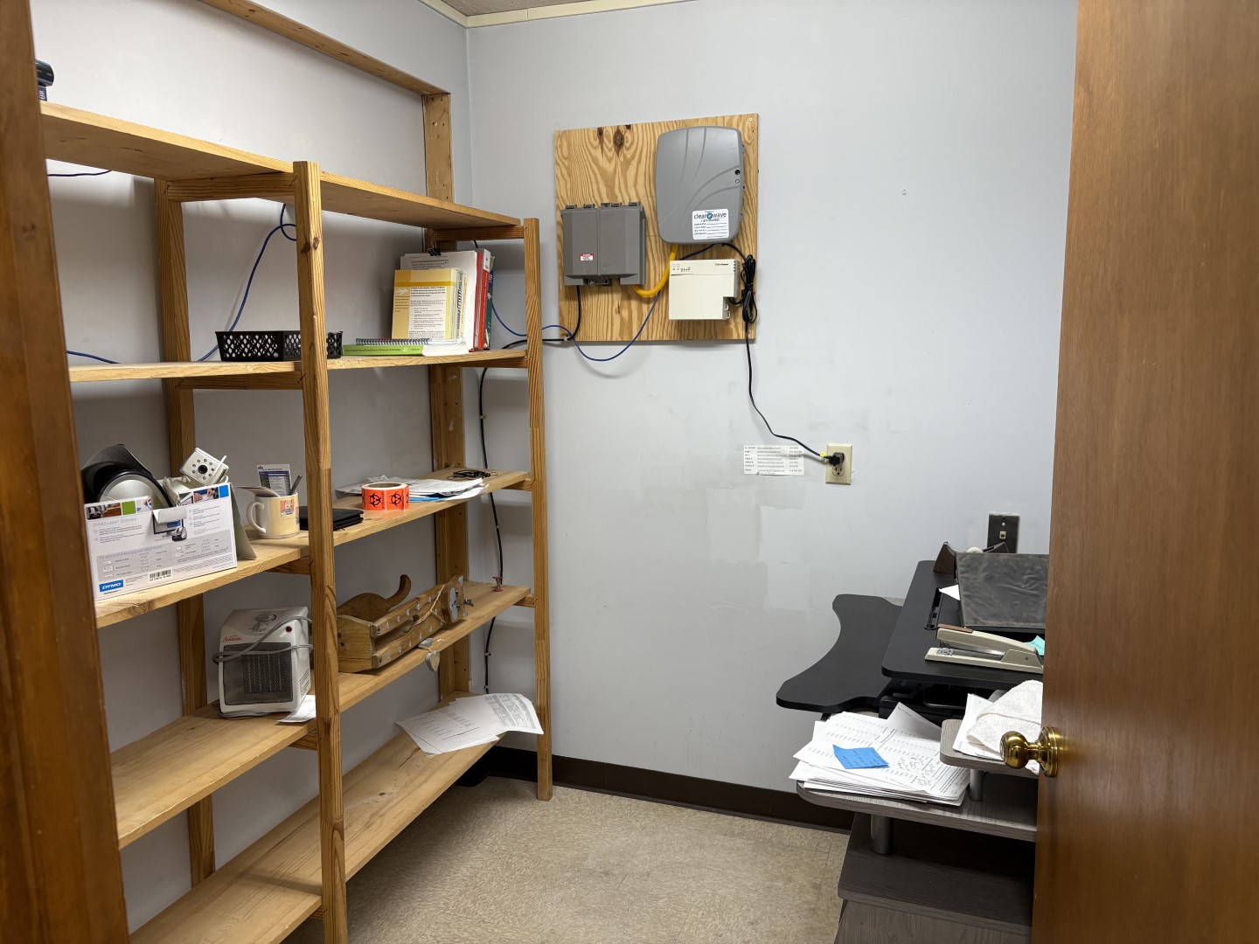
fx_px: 946
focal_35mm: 26
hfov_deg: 67.3
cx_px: 630
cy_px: 472
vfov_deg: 53.1
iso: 100
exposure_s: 1/60
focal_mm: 5.96
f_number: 1.6
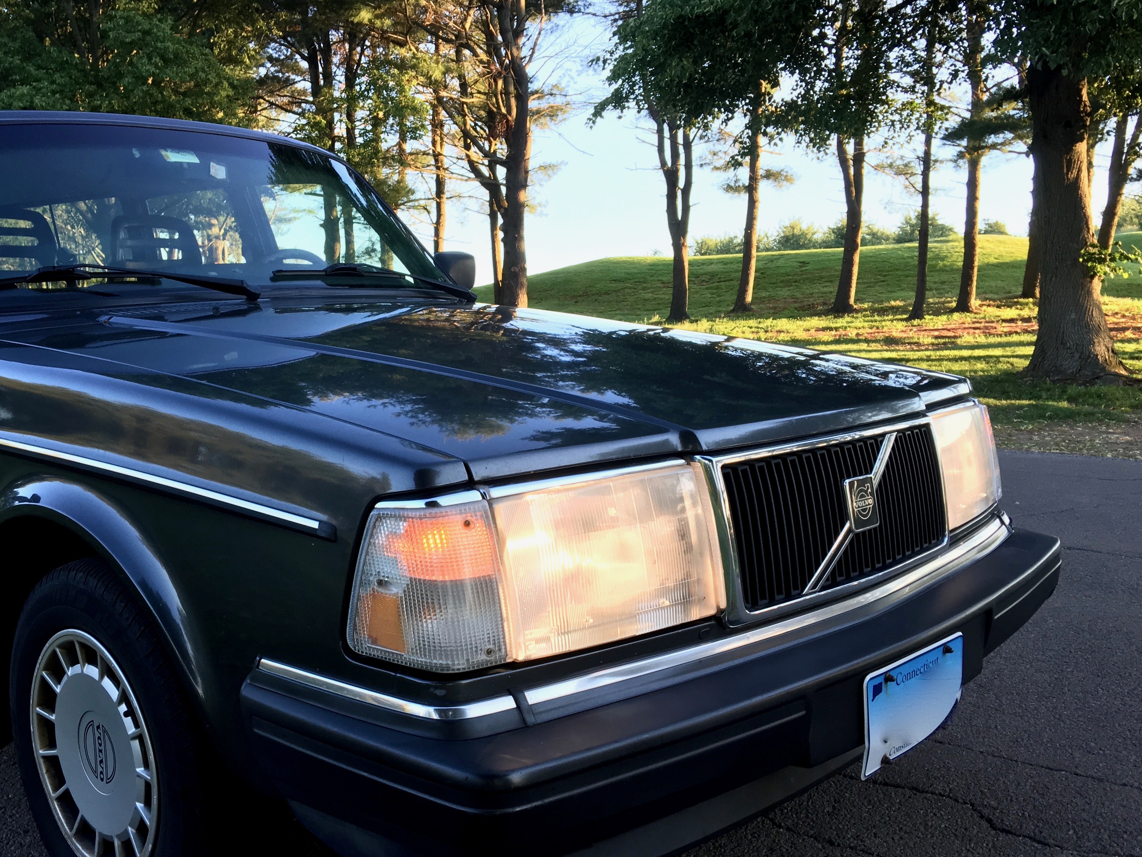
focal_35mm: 36
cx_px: 467
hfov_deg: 51.1
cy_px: 473
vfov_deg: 39.6
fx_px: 1188
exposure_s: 1/120
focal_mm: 4.15
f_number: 2.2
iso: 40
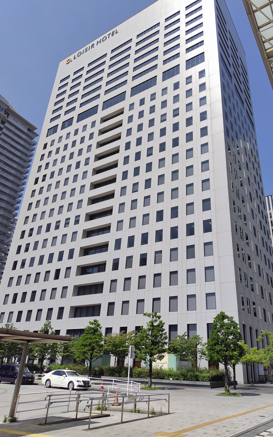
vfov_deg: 72.5
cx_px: 164
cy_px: 214
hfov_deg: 49.0
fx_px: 298
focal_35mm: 25
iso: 50
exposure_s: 1/1301
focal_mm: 5.5
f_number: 1.9
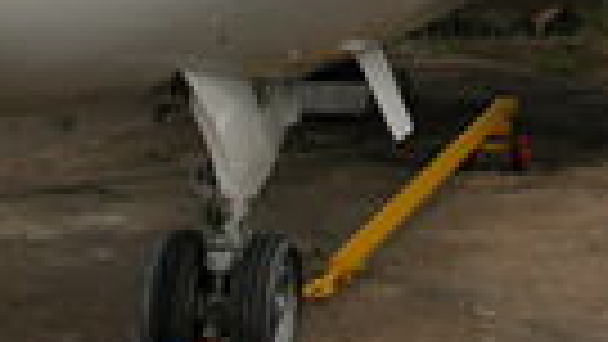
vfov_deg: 10.2
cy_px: -248
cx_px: 423
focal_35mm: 113
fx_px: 1822
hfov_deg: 18.9
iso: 100
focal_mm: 8.9
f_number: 7.1
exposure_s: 1/319
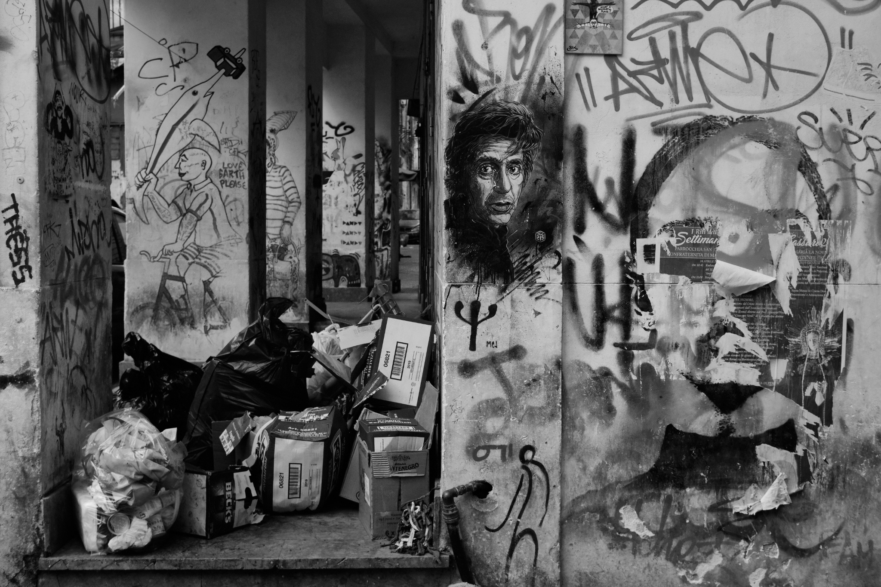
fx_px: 1003
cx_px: 440
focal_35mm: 41
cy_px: 294
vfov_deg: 32.6
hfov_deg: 47.4
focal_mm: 27
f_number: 5
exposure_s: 1/1000
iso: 1600
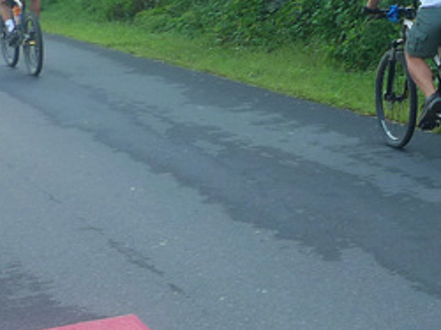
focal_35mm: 93
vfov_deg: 15.8
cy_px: 69
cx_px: 476
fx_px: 1184
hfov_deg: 20.2
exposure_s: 1/200
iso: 80
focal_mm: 5.1
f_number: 2.8
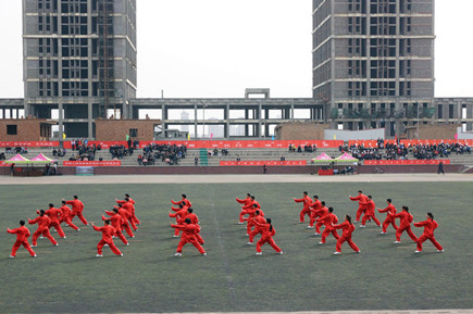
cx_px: 236
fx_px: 787
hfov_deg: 33.4
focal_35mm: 60
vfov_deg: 22.6
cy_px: 157
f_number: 9
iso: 1600
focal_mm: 40
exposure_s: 1/1250
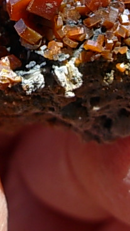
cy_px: 3
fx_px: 706
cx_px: 45
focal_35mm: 115
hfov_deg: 10.5
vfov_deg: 18.2
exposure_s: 1/704
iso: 50
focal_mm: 6.3
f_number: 2.9
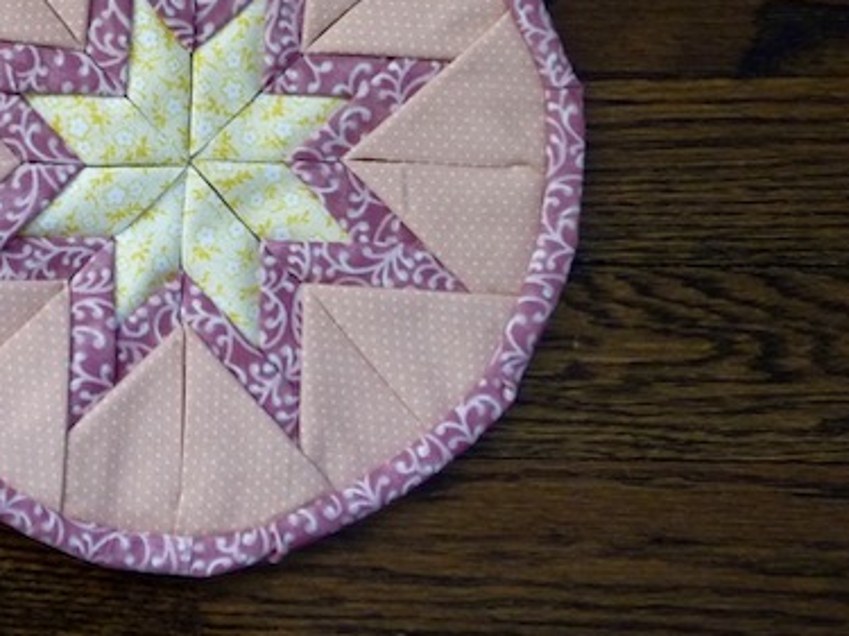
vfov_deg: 19.6
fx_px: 1814
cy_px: 101
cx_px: -61
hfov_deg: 24.7
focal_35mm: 74
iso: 250
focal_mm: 4.7
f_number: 3.3
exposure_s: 1/30
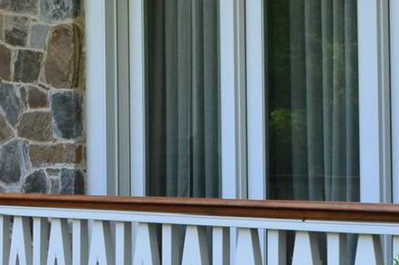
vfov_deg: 10.9
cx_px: -127
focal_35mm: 125
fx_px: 1383
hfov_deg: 15.6
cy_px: 62
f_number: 9
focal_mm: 18
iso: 400
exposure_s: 1/100
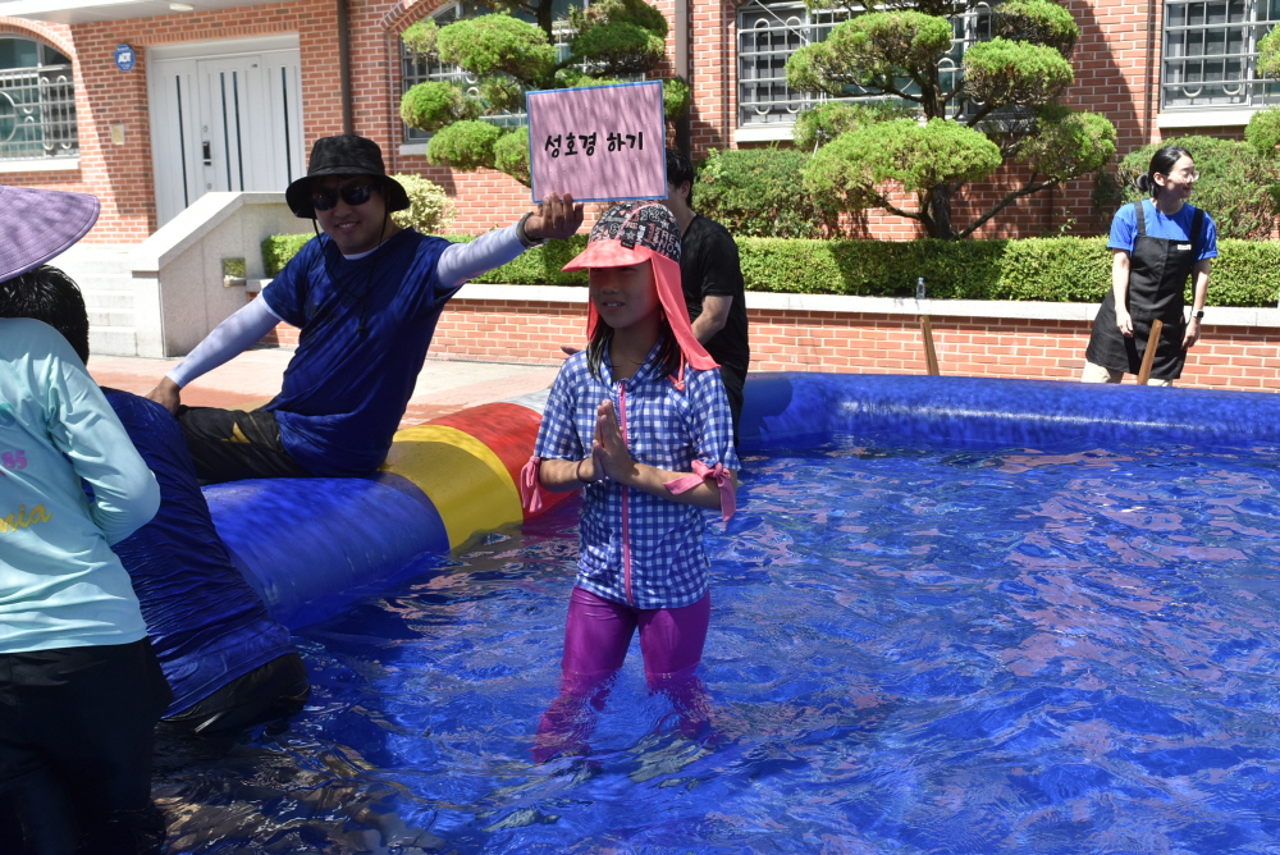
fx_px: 1334
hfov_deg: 51.3
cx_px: 640
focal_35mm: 38
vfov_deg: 35.5
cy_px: 428
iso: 280
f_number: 8
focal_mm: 25
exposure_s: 1/250
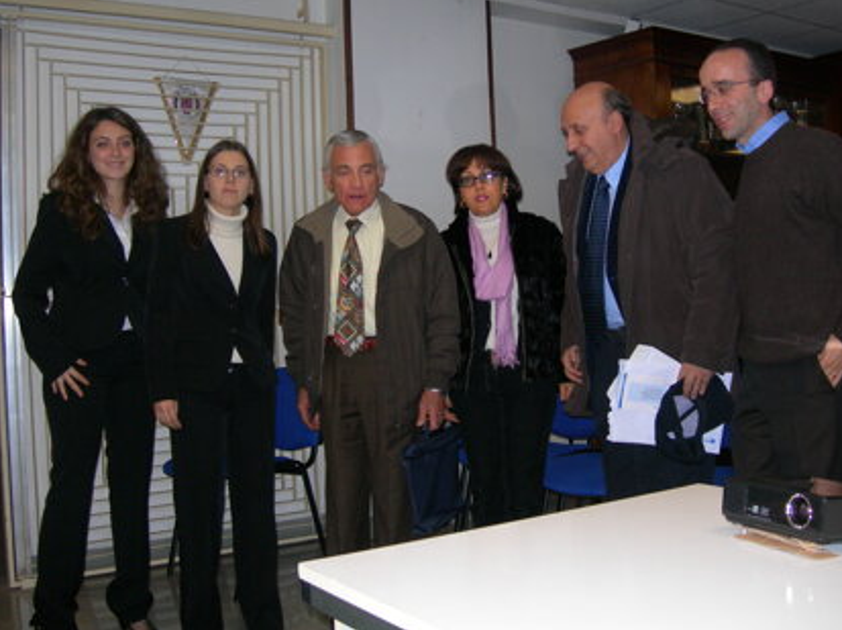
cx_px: 430
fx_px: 1021
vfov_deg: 34.3
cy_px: 283
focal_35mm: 42
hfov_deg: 44.8
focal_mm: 7.8
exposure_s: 1/60.1
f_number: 2.8
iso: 153
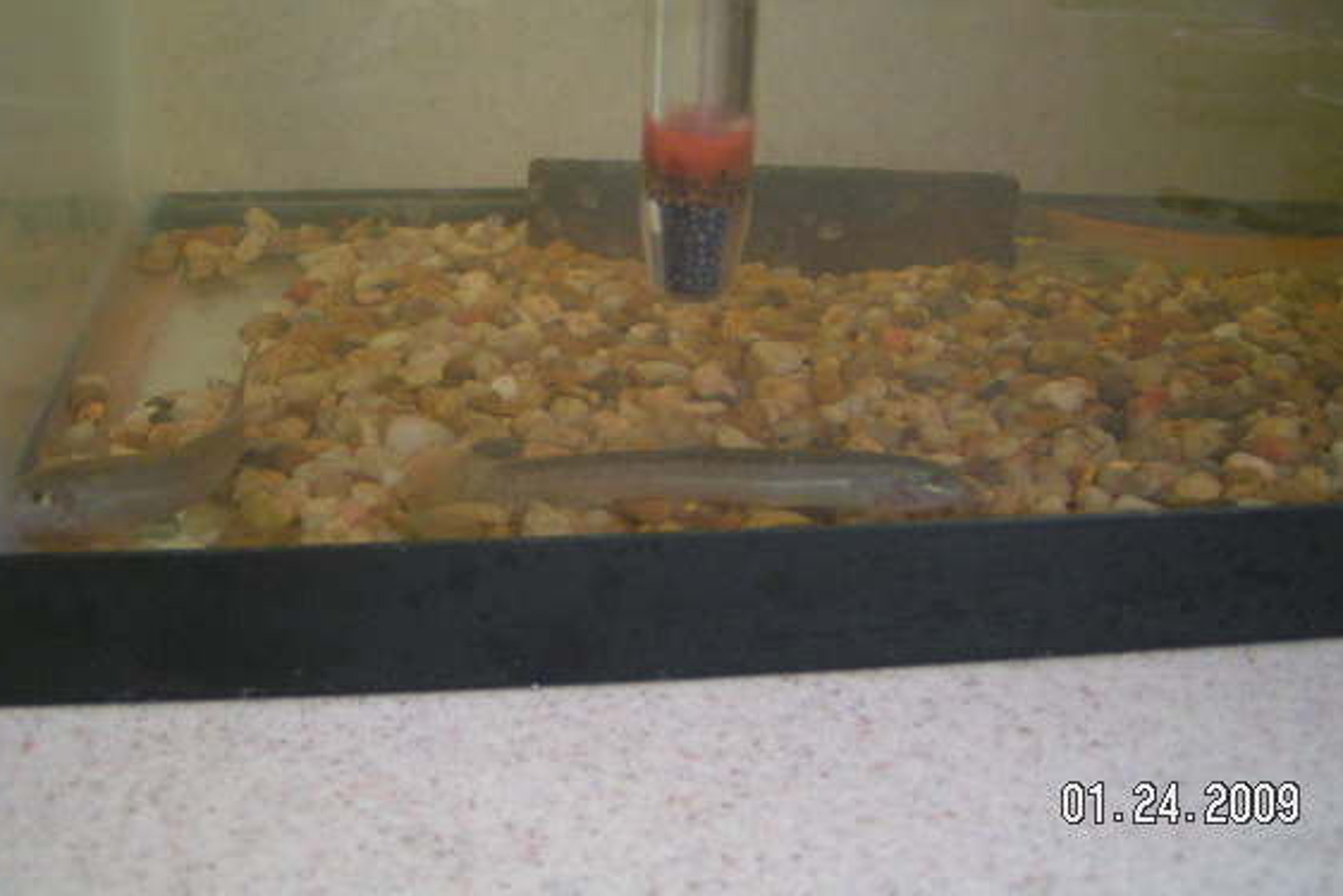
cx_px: 664
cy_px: 342
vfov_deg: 29.8
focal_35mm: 45
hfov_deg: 43.6
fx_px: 1679
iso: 200
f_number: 2.8
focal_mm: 5.8
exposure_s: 1/50
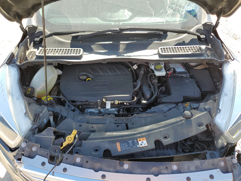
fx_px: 181
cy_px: 90
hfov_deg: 67.3
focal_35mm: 26
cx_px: 120
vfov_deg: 53.1
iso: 50
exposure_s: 1/667
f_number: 1.5
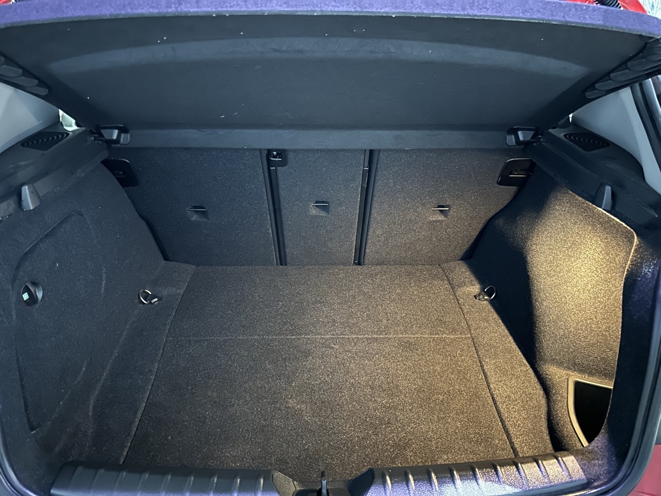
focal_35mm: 24
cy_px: 248
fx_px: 458
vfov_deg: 56.8
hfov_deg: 71.6
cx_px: 330
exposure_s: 1/9
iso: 2500
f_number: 1.78
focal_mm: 6.86
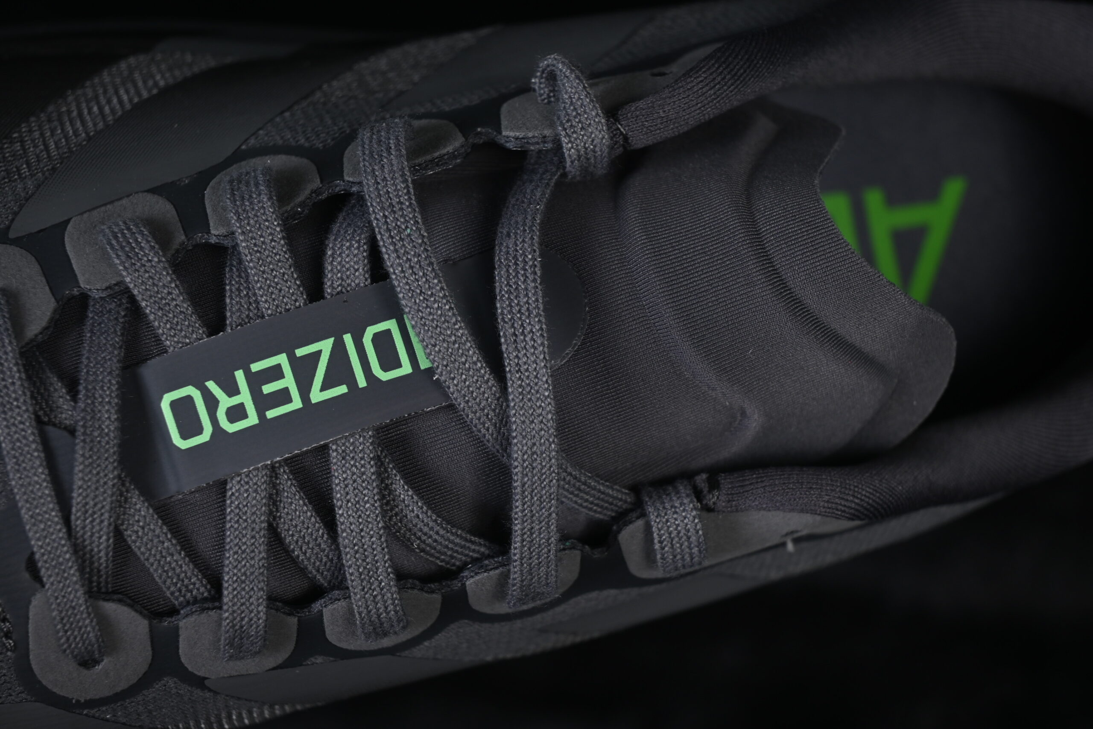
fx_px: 2277
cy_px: 364
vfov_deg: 18.2
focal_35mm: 75
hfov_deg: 27.0
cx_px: 546
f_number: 6.3
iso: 160
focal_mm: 50
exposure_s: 1/60
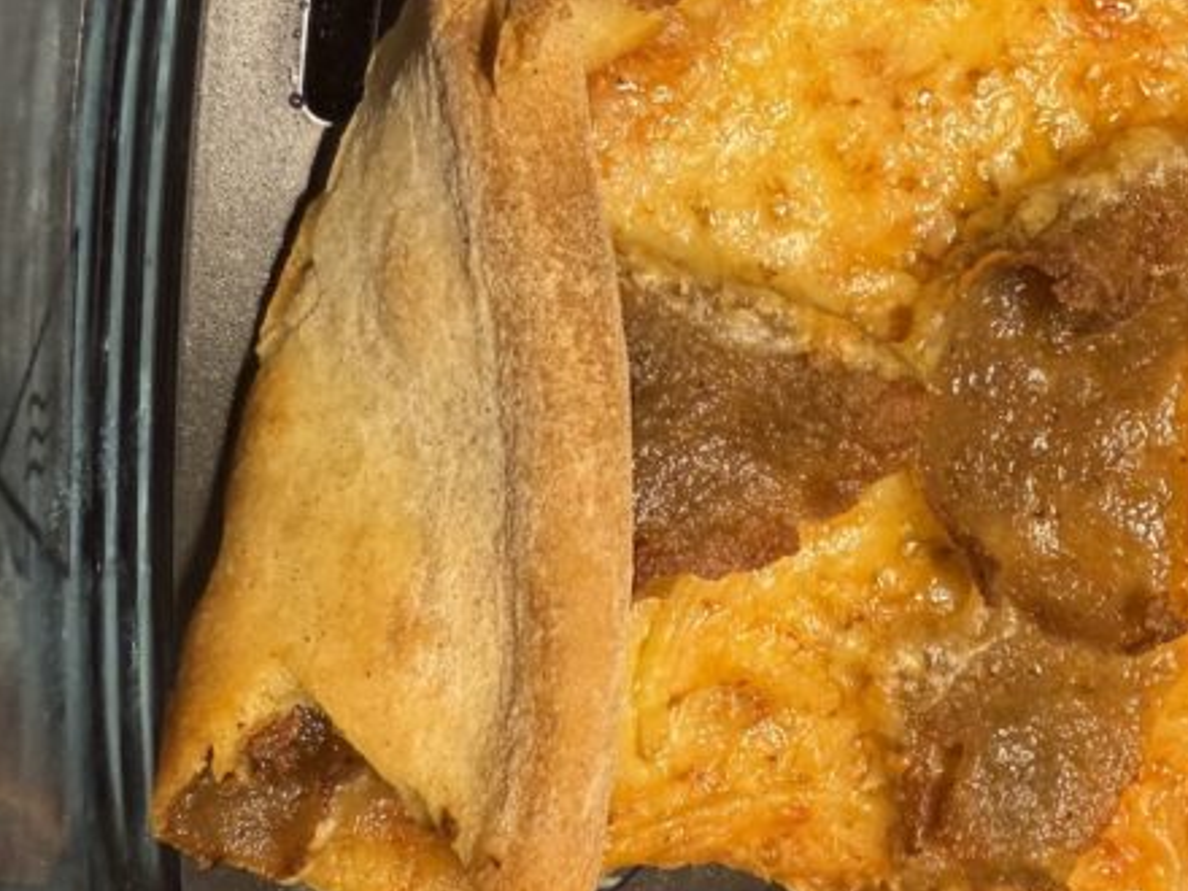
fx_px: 1853
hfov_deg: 33.9
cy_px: 305
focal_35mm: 54
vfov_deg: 26.9
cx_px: 1030
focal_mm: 2.22
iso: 200
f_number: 2.2
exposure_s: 1/100
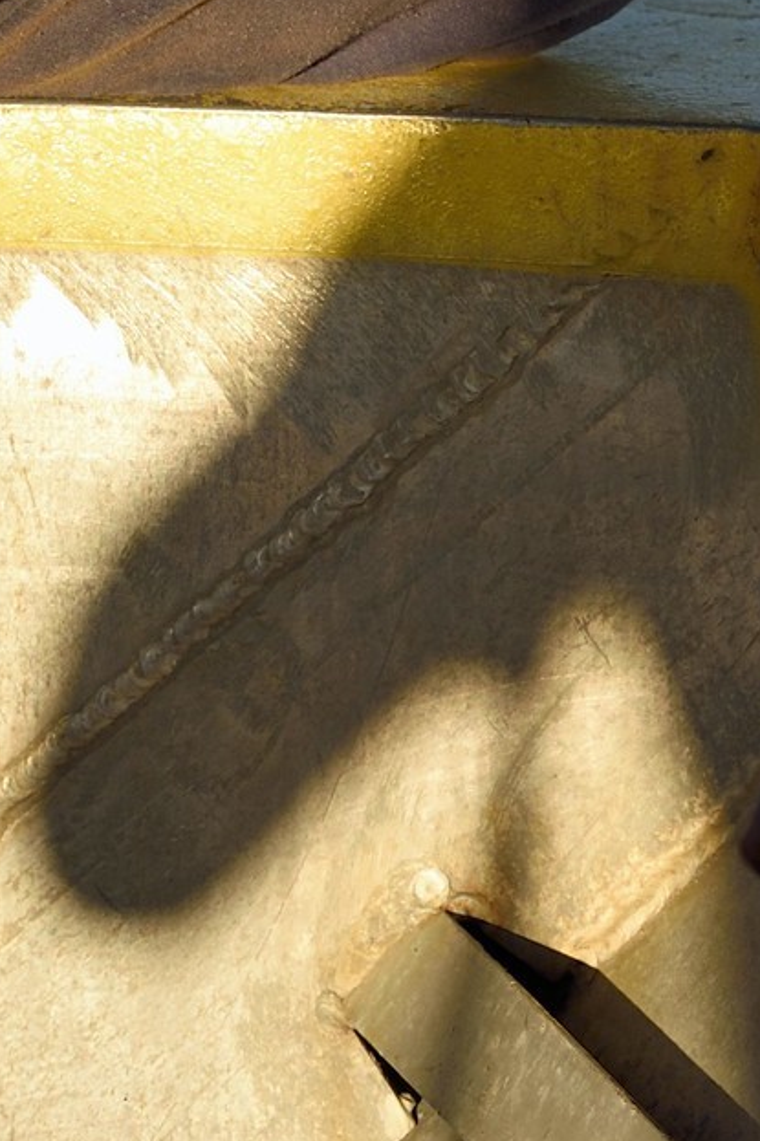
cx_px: 176
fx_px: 9536
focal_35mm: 301
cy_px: -929
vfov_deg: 6.7
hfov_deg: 4.6
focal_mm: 78
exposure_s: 1/1000
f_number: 6.3
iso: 400
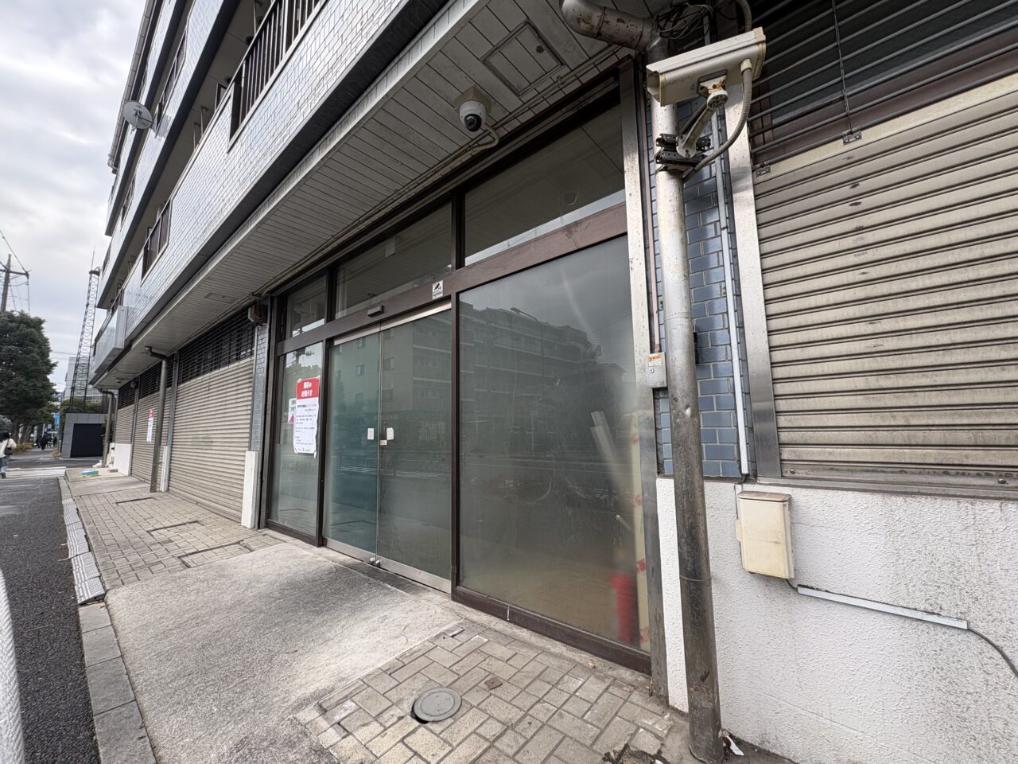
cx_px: 509
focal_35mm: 14
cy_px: 382
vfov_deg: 85.7
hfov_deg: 102.1
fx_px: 412
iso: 40
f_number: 2.2
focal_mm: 2.22
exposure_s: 1/349
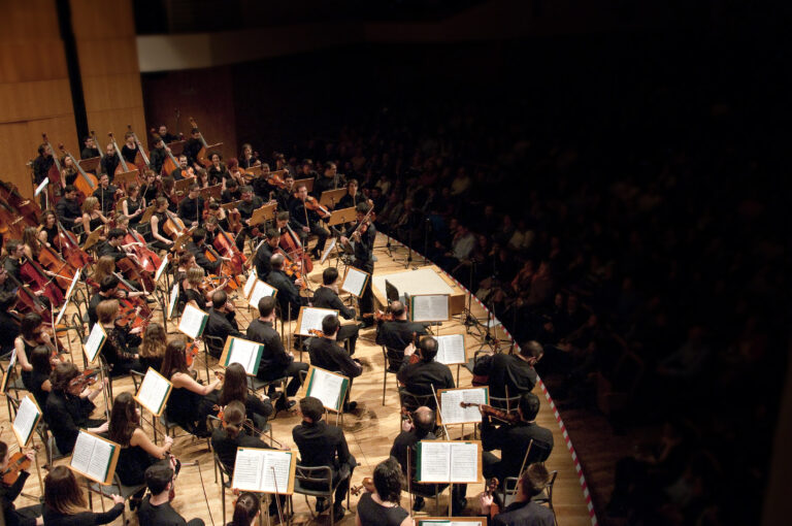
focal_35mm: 33
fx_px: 725
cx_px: 396
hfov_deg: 57.3
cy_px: 263
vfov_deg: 39.9
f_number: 3.8
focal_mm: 22
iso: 800
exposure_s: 1/100
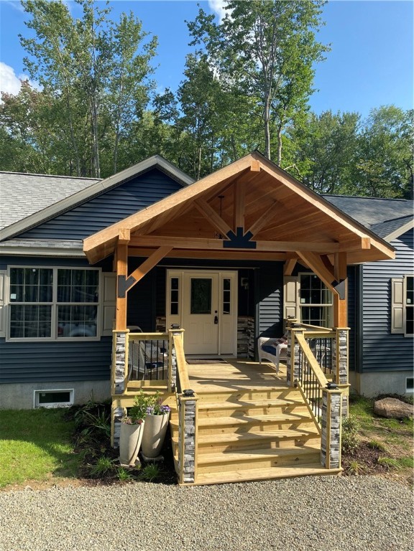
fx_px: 415
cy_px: 276
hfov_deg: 53.1
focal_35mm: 26
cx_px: 207
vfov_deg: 67.3
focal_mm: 4.25
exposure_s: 1/1025
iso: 32
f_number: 1.8
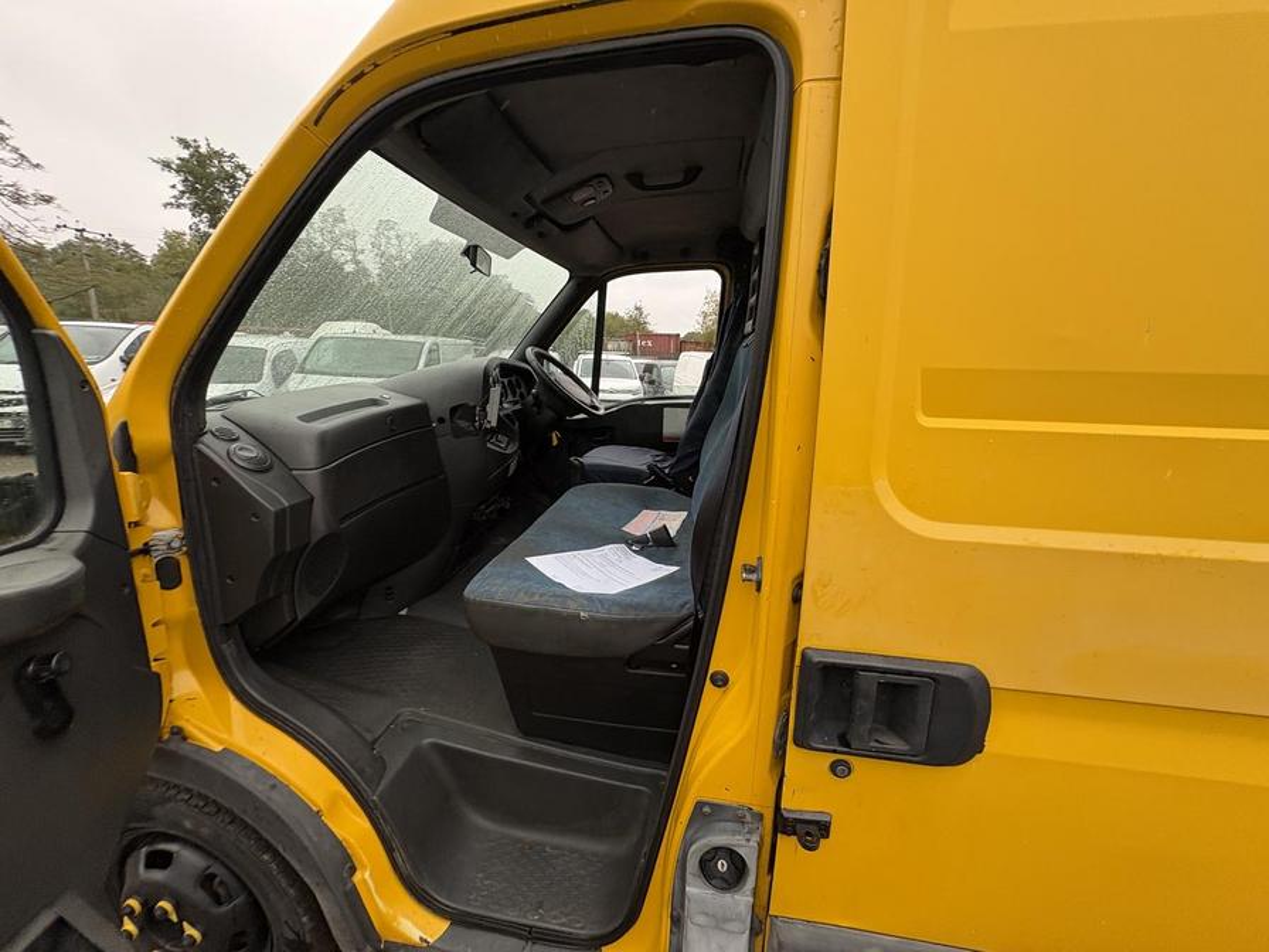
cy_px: 476
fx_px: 513
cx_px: 634
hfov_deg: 102.1
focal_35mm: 14
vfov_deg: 85.7
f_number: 2.2
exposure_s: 1/102
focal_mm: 2.22
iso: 32
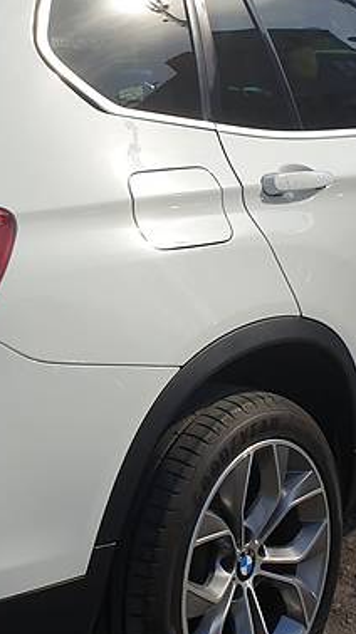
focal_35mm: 60
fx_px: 1009
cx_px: 60
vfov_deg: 34.9
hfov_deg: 19.8
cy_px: 302
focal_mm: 4.3
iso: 50
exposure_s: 1/1859
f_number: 2.4
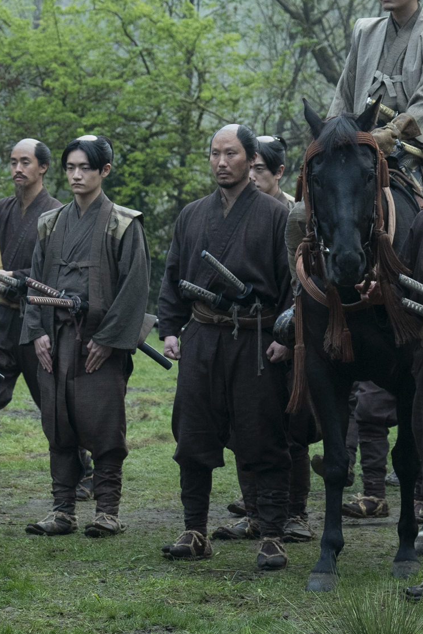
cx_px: -46
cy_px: 165
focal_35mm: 187
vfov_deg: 11.0
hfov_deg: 7.3
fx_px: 3295
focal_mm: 70
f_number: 5.6
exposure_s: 1/200
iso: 2000
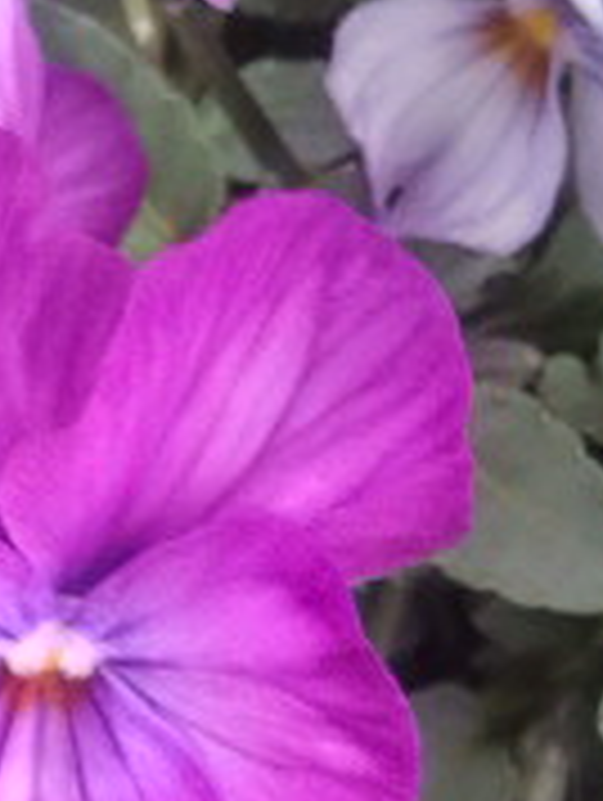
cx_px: -50
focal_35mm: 115
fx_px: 2665
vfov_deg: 16.7
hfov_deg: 12.7
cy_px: 819
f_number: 2.8
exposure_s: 1/16.7
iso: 56
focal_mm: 3.3
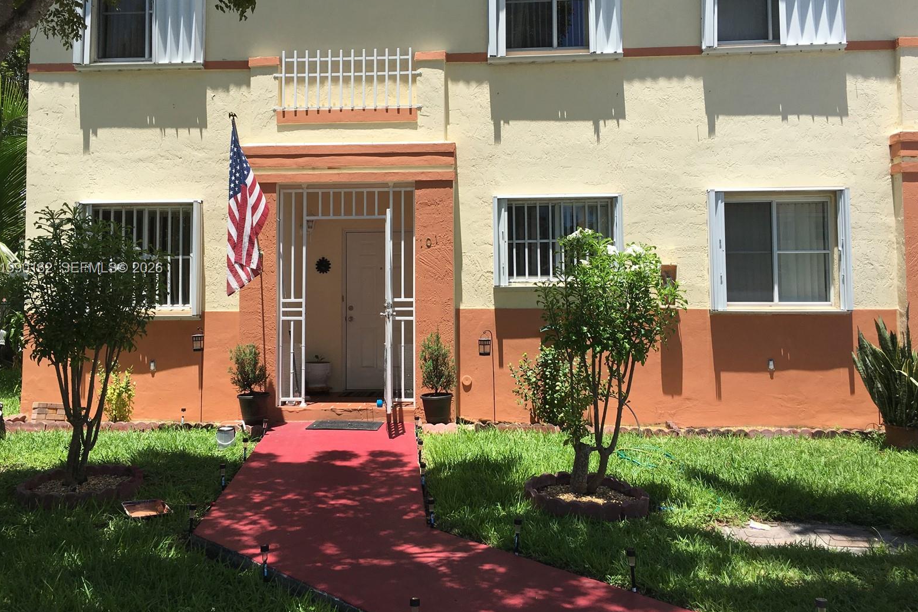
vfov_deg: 42.3
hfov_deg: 60.3
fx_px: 790
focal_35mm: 31
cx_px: 451
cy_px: 269
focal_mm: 4.15
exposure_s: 1/1350
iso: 25
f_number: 2.2
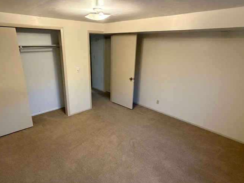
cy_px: 98
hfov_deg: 76.2
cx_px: 110
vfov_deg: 61.0
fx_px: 155
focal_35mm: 22
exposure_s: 1/60
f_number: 2.2
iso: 500
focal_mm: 2.22
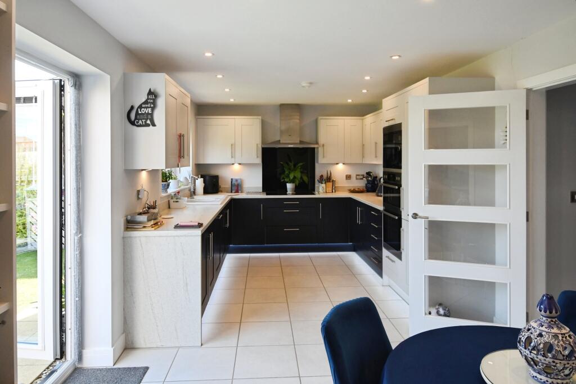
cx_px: 288
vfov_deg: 57.2
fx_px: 352
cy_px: 192
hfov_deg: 78.6
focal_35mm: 22
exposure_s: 1/125
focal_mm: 15
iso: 800
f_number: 5.6
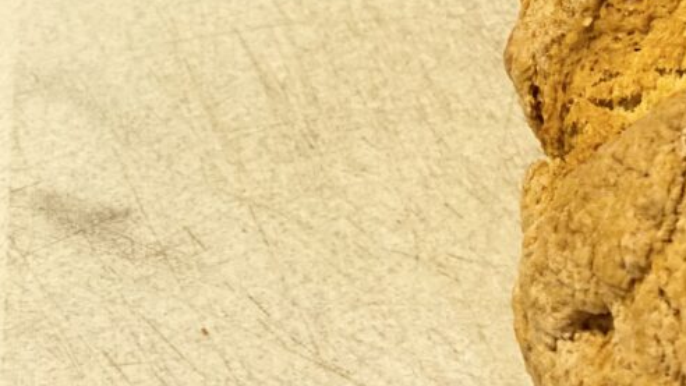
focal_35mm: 118
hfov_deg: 18.2
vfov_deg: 10.0
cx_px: 368
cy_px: -148
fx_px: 2147
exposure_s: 1/40
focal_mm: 6
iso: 250
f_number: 2
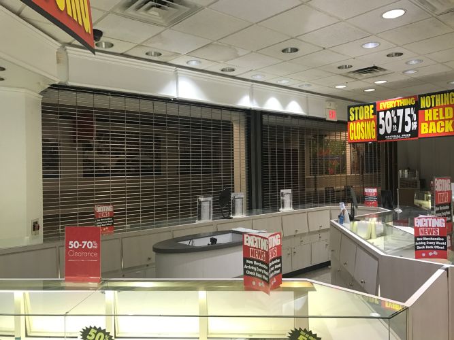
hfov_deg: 63.5
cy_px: 170
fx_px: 367
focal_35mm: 28
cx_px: 227
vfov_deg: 49.7
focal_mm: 3.99
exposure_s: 1/30
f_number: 1.8
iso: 32
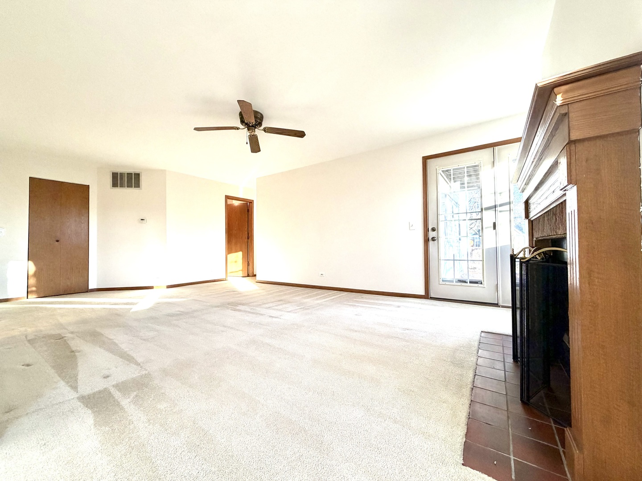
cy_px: 240
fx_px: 260
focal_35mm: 14
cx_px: 321
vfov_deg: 85.7
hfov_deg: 102.1
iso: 200
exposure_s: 1/121
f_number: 2.2
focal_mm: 2.22
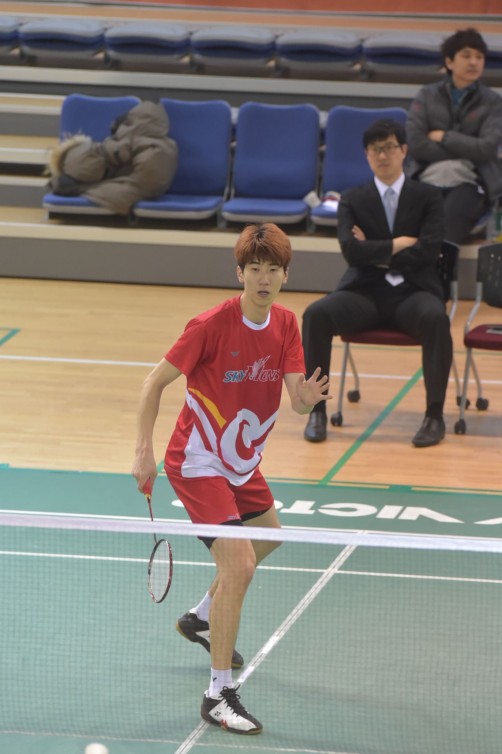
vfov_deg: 6.9
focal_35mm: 300
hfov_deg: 4.6
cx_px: 251
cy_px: 377
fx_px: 6282
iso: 8000
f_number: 6.3
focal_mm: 300
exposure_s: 1/500
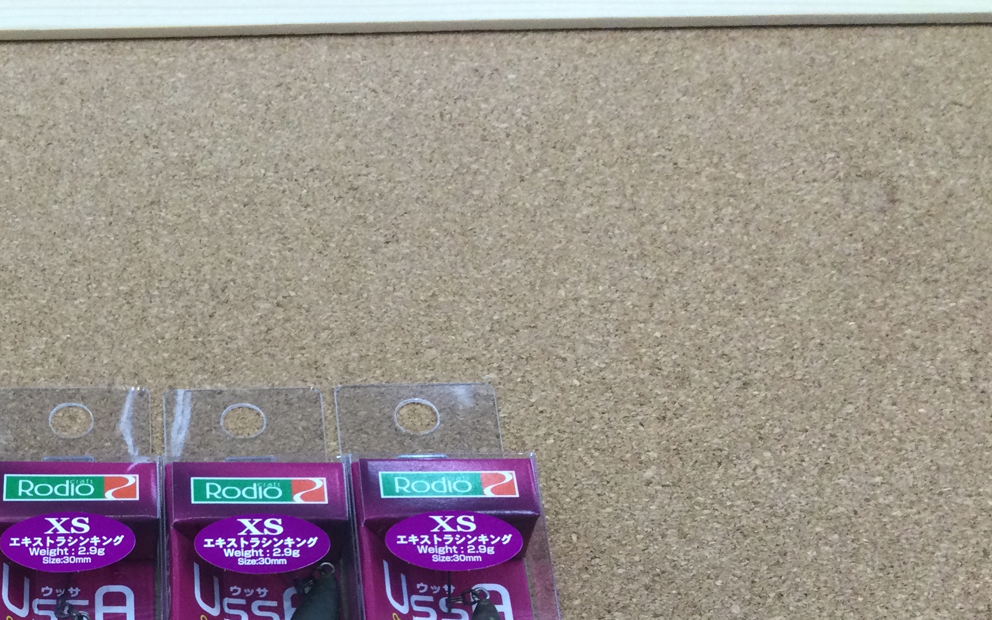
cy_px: 636
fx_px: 1595
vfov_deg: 21.2
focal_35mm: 59
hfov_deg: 32.9
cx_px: 113
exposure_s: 1/30
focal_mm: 3.3
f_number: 2.4
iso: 40
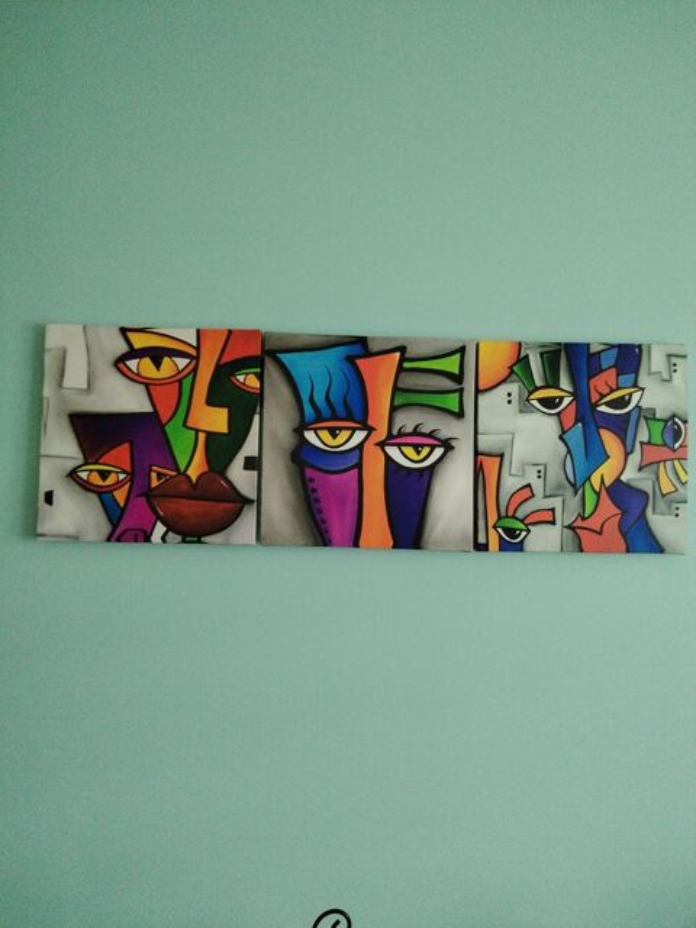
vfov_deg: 67.3
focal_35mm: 26
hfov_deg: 53.1
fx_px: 697
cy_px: 464
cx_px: 348
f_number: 1.8
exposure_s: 1/50
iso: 476
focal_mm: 4.25
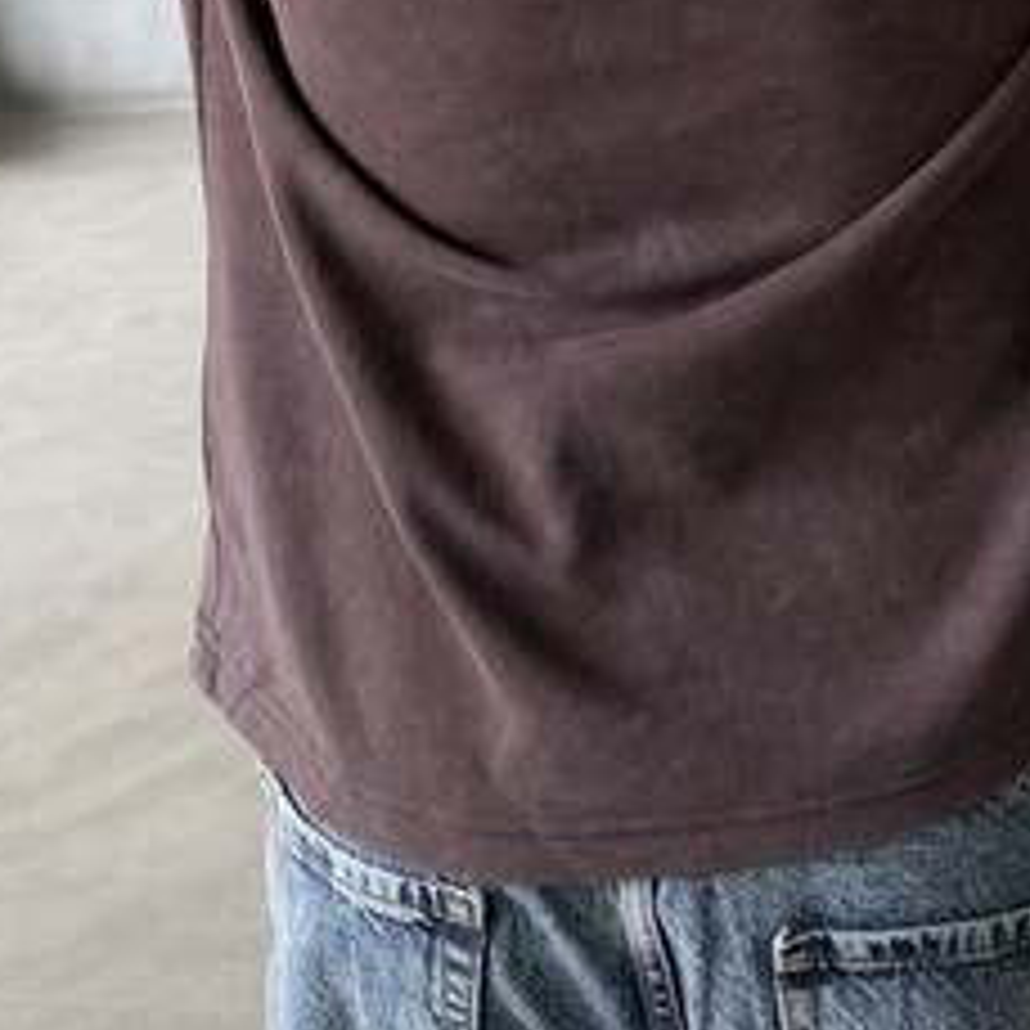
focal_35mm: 74
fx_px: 2491
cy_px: -319
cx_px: 742
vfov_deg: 21.1
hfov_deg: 23.2
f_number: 1.78
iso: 64
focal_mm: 6.76
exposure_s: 1/121
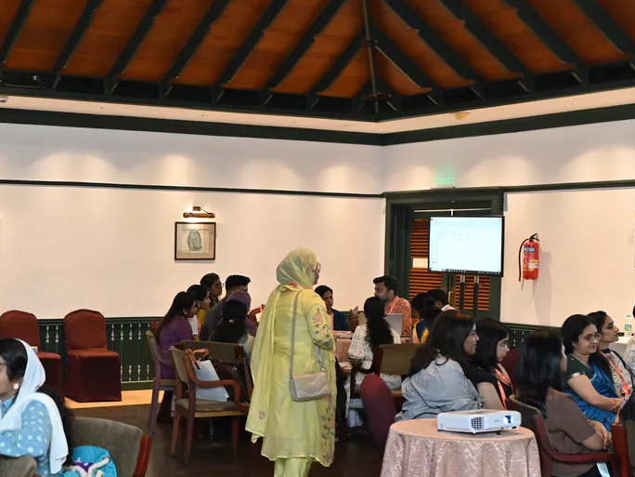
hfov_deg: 29.7
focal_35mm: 63
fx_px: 1156
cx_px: 89
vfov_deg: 23.2
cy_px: 308
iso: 1250
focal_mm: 35
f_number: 2.8
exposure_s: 1/125
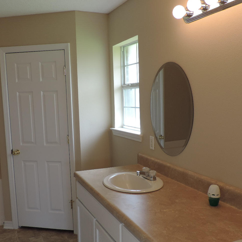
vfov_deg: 47.2
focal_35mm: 35
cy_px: 132
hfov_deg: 47.2
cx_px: 124
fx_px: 277
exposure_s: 1/40
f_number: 3
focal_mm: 4.3
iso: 80
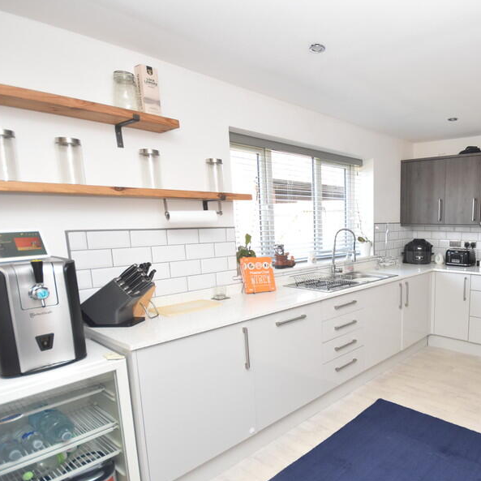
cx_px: 379
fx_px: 346
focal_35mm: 22
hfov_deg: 64.1
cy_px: 273
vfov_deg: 69.3
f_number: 4
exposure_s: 1/125
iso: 800
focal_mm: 10
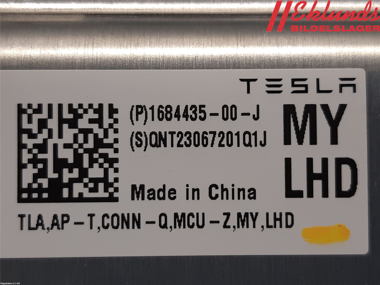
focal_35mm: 26
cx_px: 190
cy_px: 142
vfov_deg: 53.1
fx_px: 285
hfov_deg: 67.3
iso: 50
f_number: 1.7
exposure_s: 1/50
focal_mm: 3.93
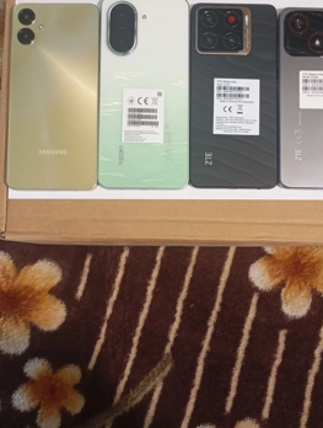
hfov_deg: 44.3
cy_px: 202
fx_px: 396
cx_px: 182
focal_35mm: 32
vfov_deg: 56.6
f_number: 1.8
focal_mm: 4.27
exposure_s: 1/25
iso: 1262
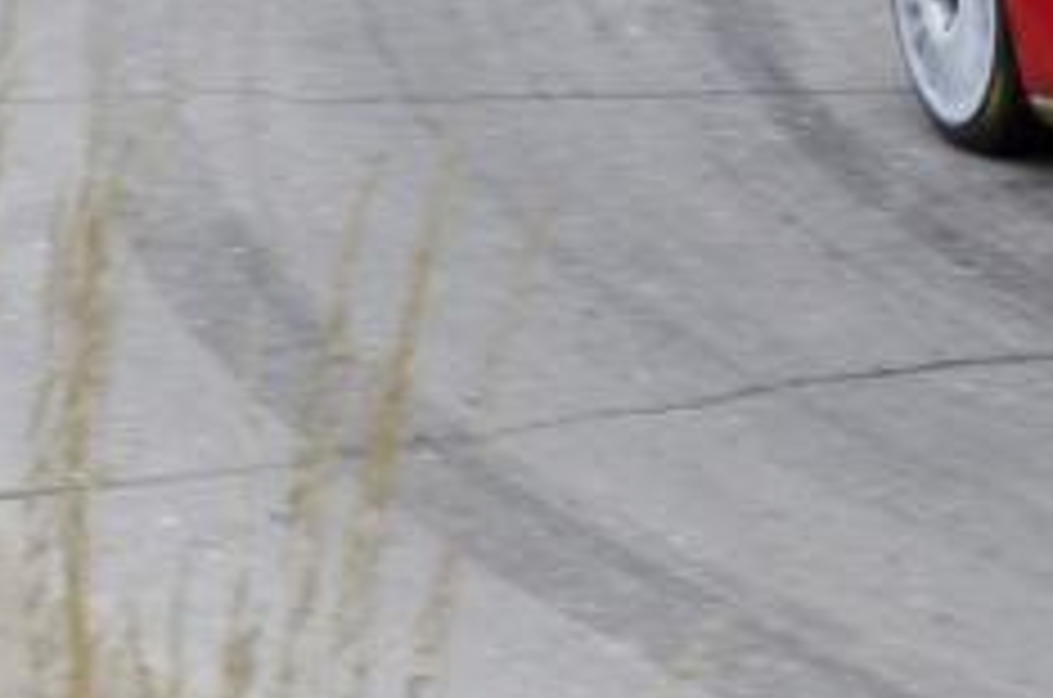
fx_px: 6719
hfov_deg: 8.6
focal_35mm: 230
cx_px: 1998
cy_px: -95
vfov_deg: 5.9
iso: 400
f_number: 18
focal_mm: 35
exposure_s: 1/160
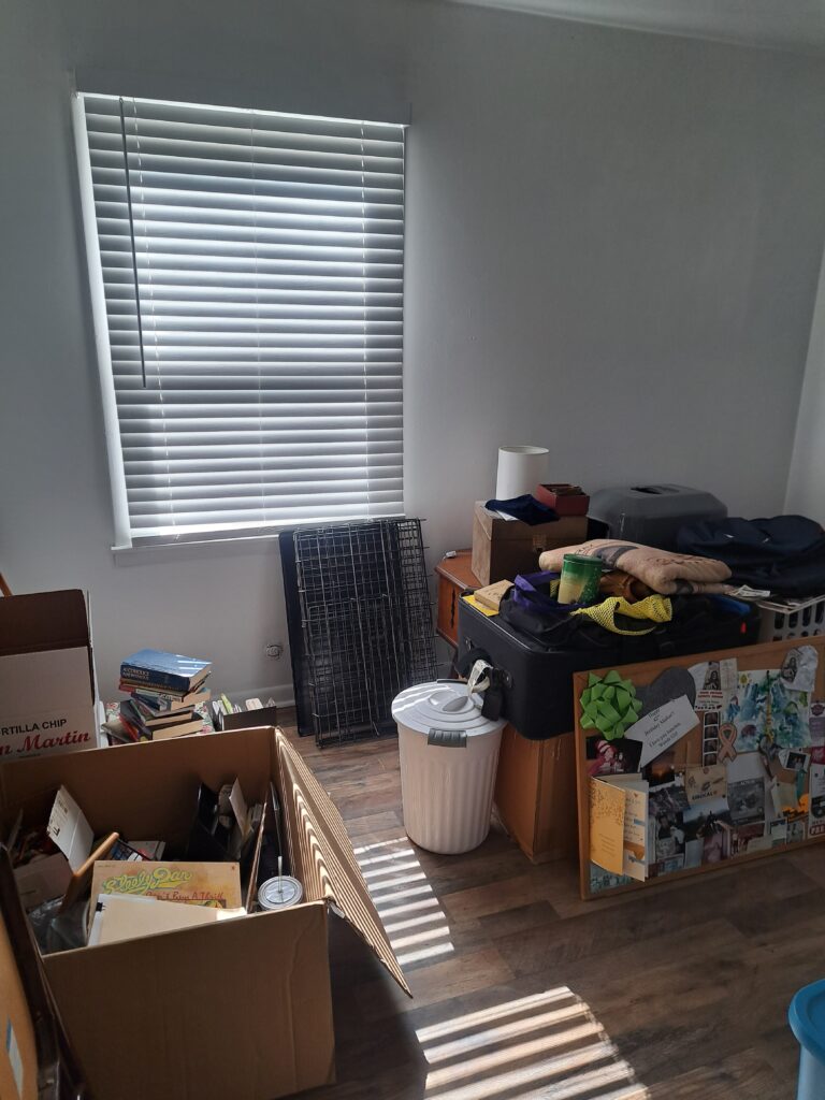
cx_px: 412
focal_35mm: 24
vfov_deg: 71.6
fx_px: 763
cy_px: 550
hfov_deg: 56.8
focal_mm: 5.23
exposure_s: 1/120
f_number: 1.8
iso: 50
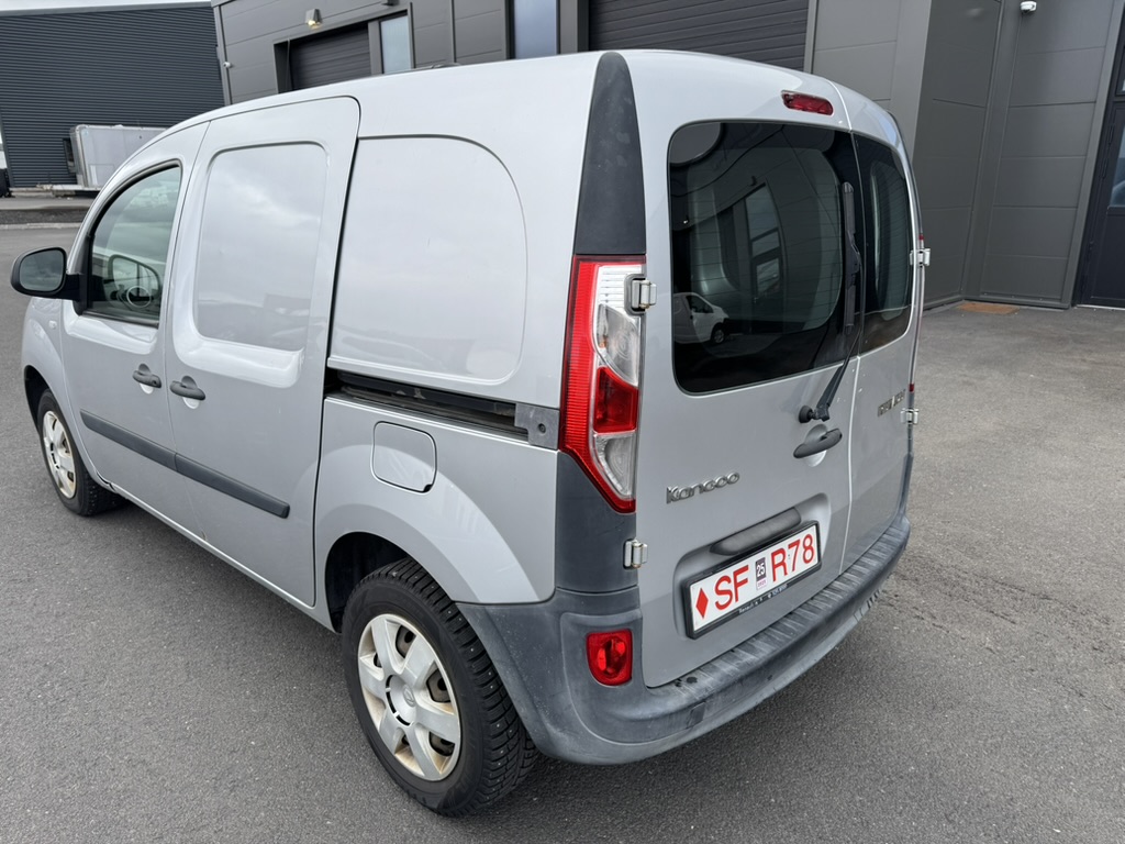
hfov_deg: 71.6
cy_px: 422
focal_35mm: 24
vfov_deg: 56.8
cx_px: 562
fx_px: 780
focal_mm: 6.76
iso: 80
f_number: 1.78
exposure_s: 1/1238
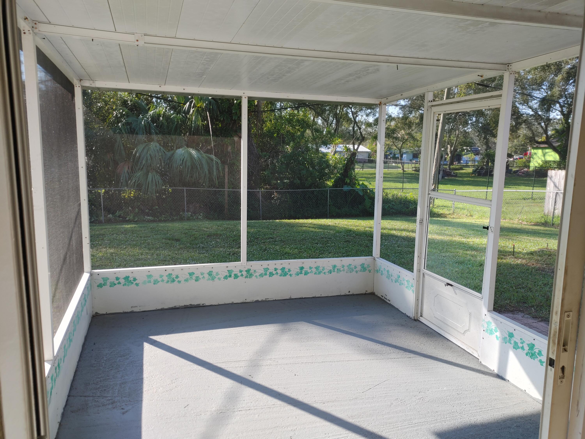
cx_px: 292
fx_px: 439
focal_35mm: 26
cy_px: 220
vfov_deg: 53.1
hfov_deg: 67.3
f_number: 1.8
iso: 50
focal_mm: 5.58
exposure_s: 1/388
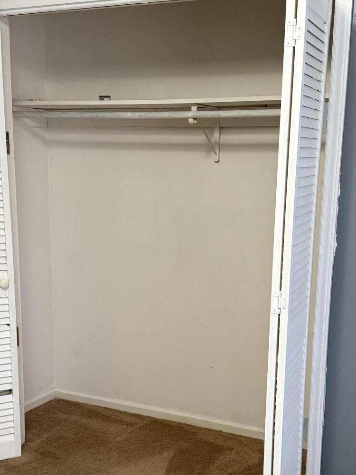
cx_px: 205
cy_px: 302
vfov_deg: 39.4
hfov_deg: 30.2
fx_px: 658
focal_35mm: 48
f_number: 1.78
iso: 500
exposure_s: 1/60
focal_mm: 6.76
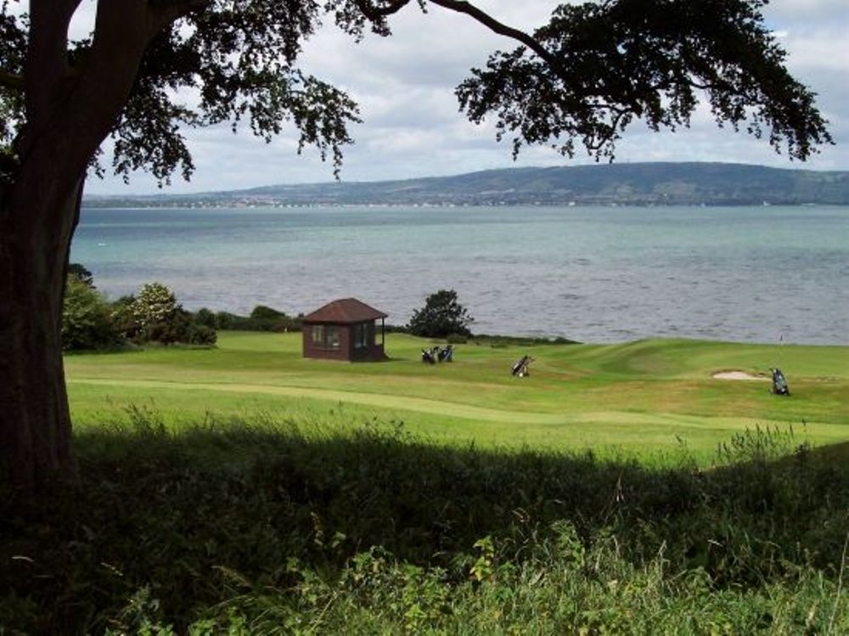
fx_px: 1250
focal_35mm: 51
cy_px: 318
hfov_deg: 37.5
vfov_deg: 28.5
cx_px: 424
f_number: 5.6
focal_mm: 10.7
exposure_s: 1/700
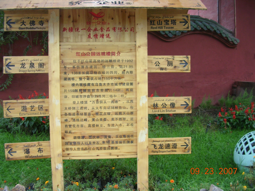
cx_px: 128
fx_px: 280
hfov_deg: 49.0
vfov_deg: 37.7
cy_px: 96
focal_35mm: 38
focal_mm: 5.8
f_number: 2.8
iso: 50
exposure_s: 1/45
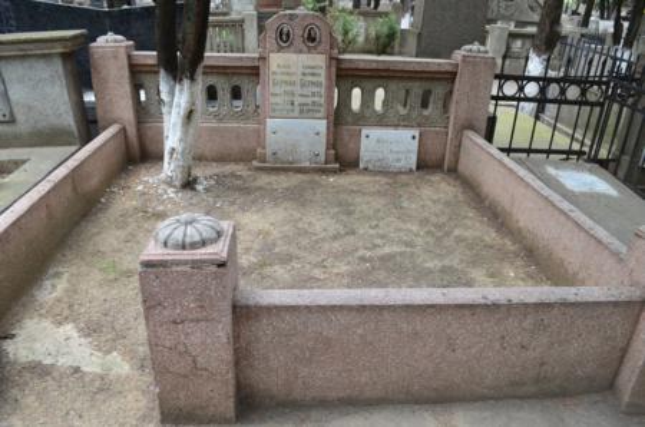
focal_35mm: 27
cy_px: 214
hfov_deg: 67.5
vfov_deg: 47.7
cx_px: 322
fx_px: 483
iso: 800
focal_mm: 18
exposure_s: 1/15
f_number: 5.6
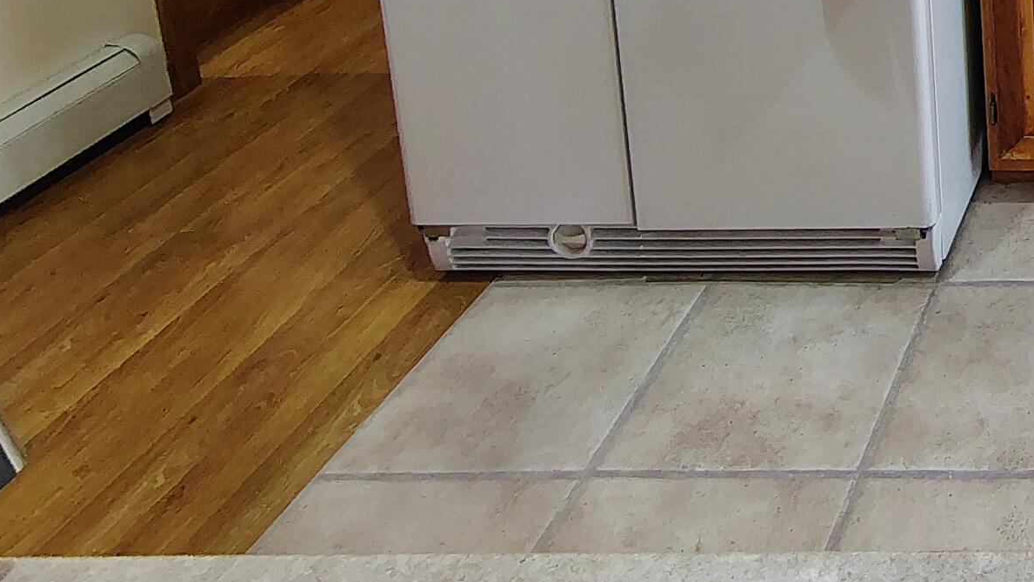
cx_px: 1299
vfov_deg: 21.3
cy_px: -368
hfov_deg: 34.7
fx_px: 1206
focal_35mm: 44
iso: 343
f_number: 2.2
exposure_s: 1/40
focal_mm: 2.13
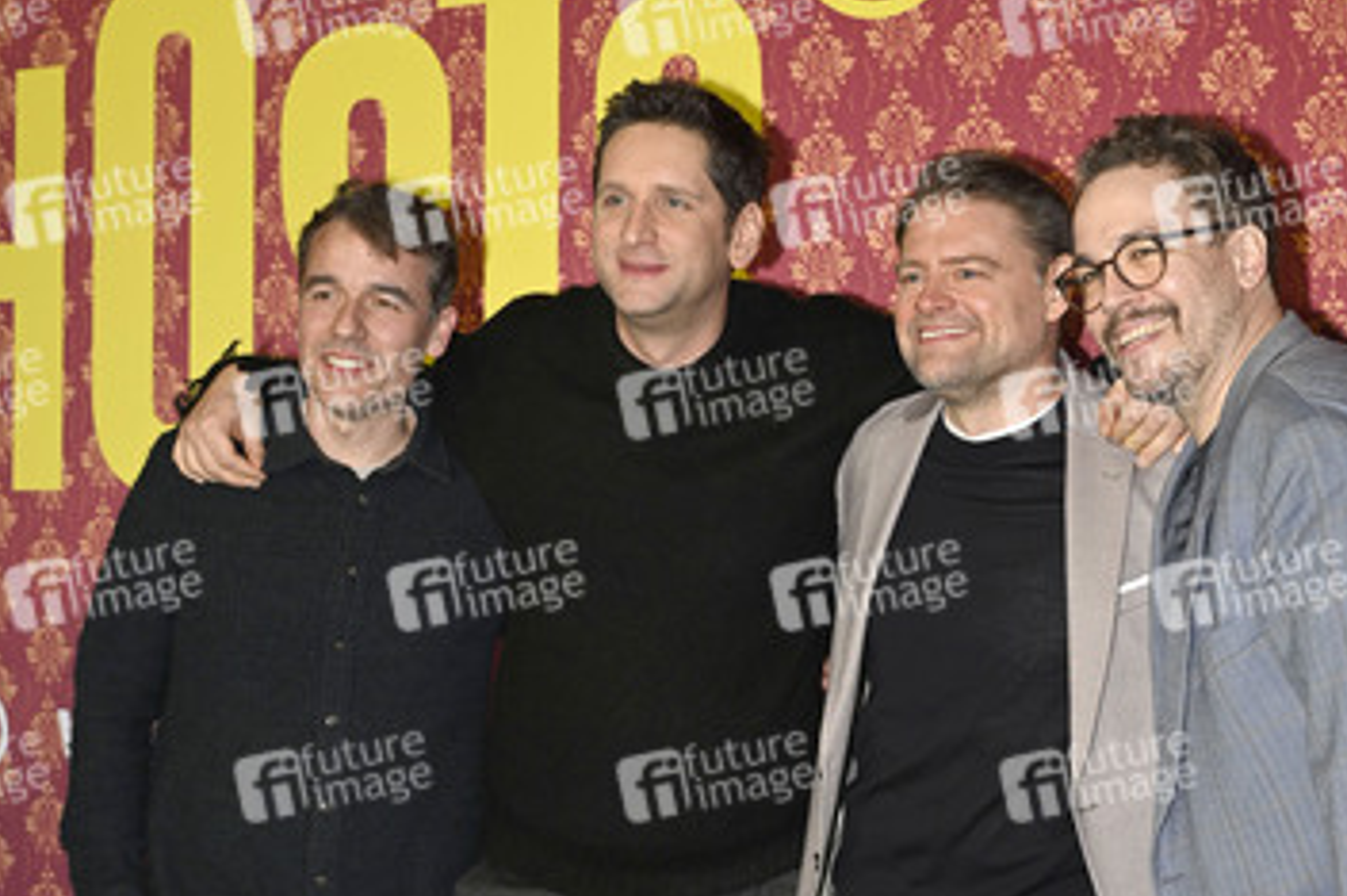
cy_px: 490
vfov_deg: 26.9
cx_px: 767
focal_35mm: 50
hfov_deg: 39.6
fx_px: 1869
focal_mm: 39
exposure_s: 1/200
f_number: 4
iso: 200
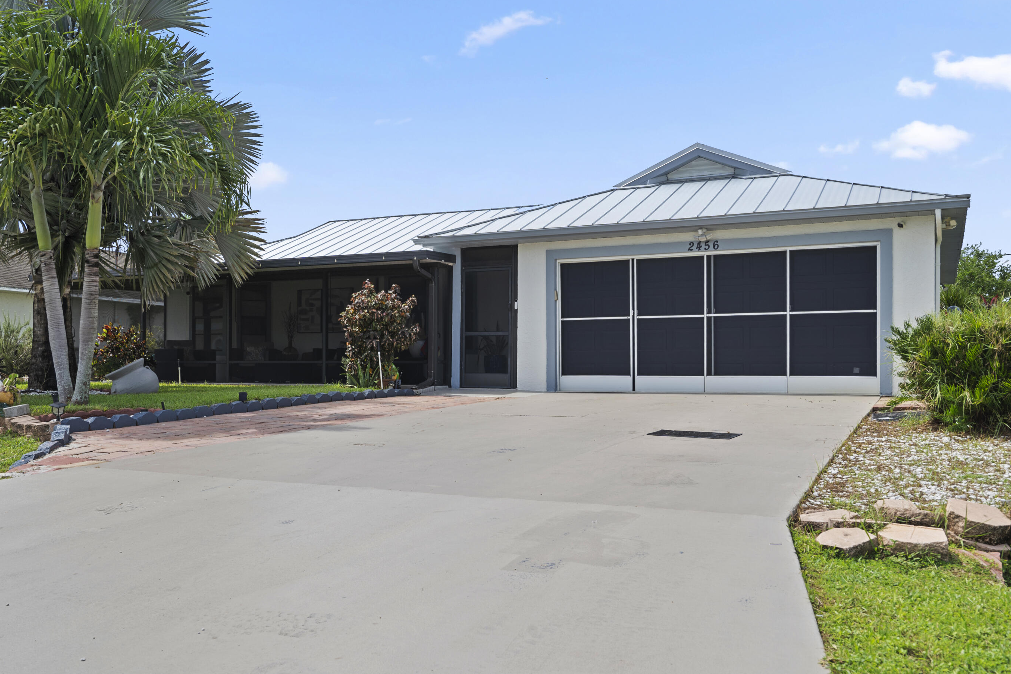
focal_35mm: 32
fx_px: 899
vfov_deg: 41.1
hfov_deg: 58.7
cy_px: 307
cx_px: 479
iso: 100
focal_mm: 29
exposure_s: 1/80
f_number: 9
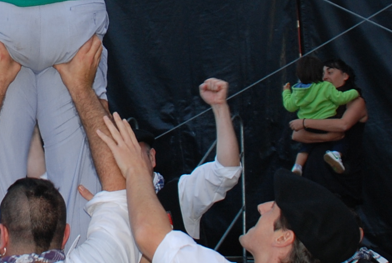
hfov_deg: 17.3
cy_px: -49
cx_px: 29
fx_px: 1266
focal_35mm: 116
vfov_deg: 11.6
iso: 200
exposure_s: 1/60
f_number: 3.8
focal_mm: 22
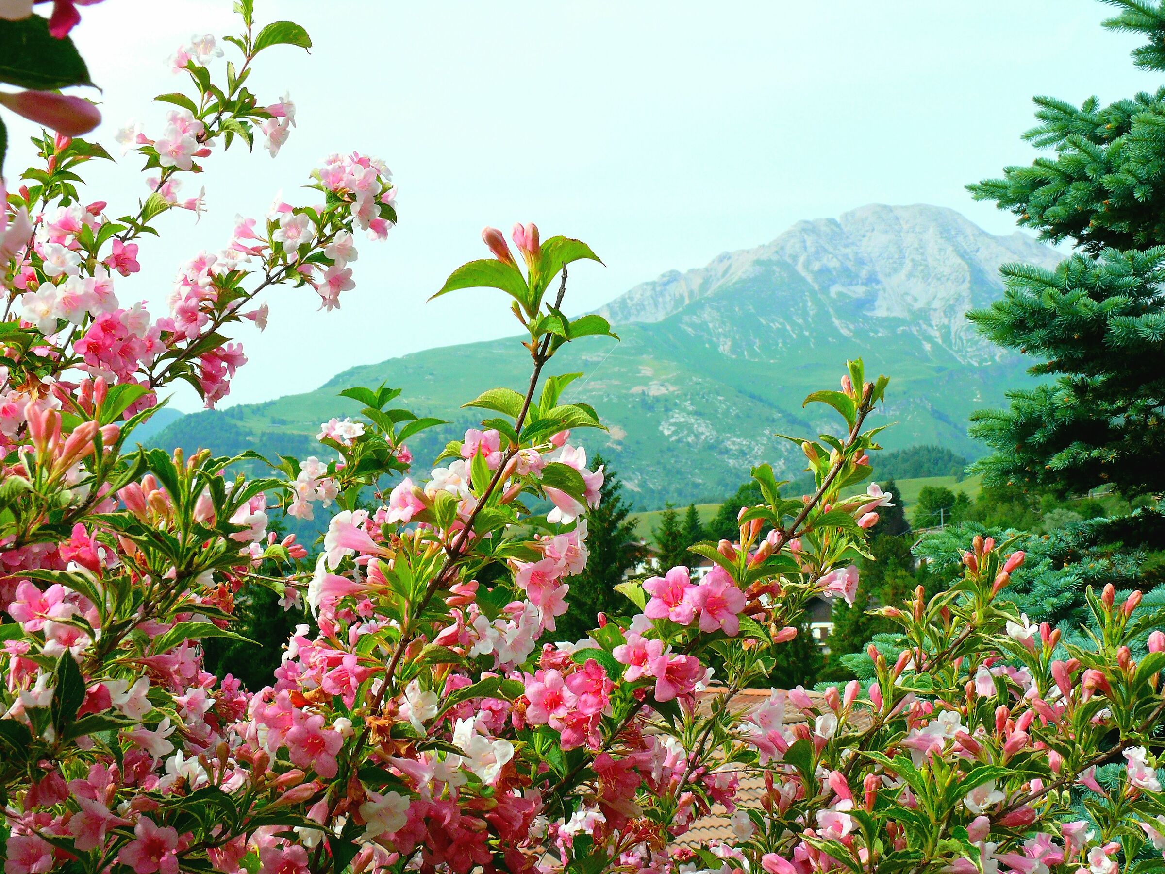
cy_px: 437
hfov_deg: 37.5
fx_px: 1716
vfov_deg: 28.6
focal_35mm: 51
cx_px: 582
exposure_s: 1/125
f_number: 8
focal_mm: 10.9
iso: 100
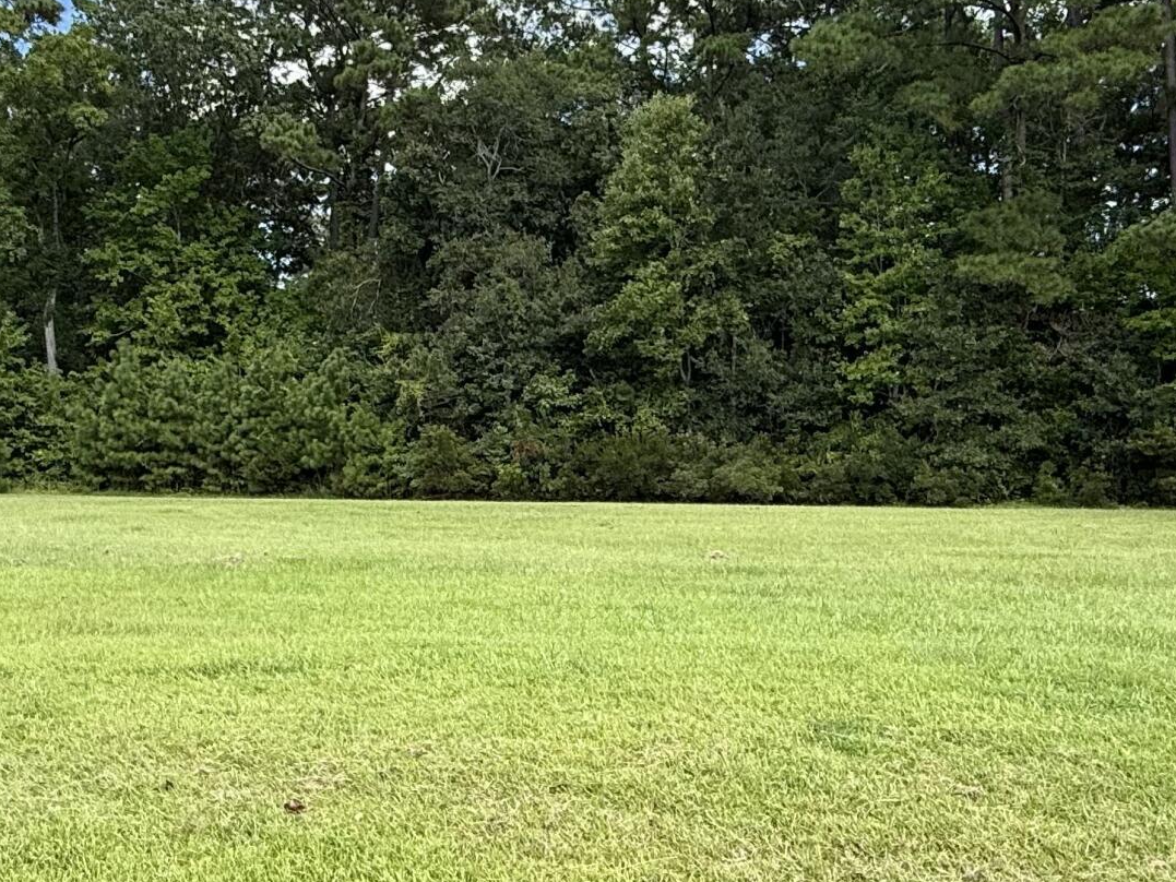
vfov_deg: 36.8
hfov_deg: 47.6
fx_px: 1325
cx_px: 479
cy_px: 499
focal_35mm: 39
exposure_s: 1/468
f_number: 2.2
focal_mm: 2.22
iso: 64
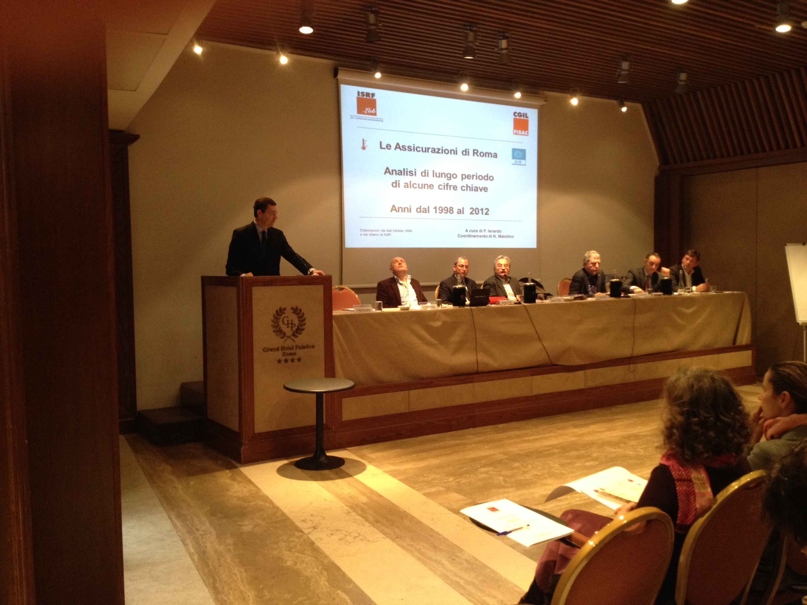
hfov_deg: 52.6
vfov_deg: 40.7
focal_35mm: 35
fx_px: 816
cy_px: 302
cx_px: 404
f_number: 2.4
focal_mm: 4.28
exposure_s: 1/20
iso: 200
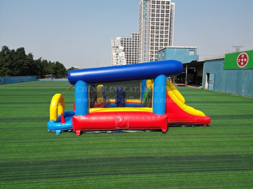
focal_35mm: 24
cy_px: 94
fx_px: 175
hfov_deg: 71.6
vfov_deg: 56.8
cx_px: 126
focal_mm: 6.72
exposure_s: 1/2500
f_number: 1.7
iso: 100
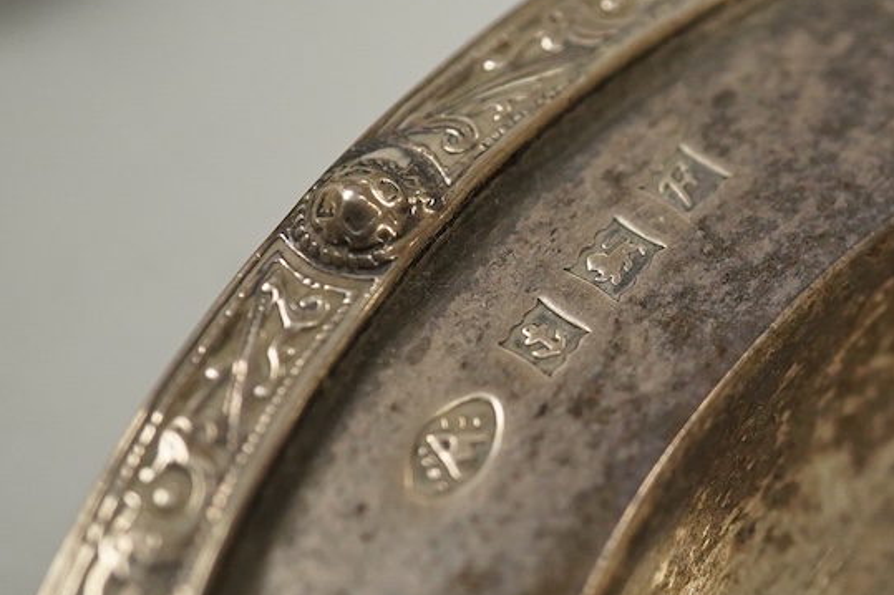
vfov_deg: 14.5
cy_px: 229
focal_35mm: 94
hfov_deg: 21.5
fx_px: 2333
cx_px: 692
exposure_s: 1/500
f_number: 6.3
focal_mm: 30
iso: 2500
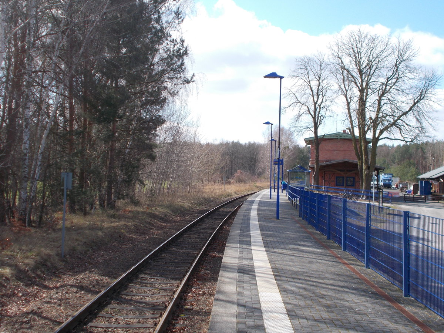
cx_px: 222
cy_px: 166
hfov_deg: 42.9
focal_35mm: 44
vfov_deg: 32.9
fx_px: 564
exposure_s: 1/320
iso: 80
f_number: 4.2
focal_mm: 7.9
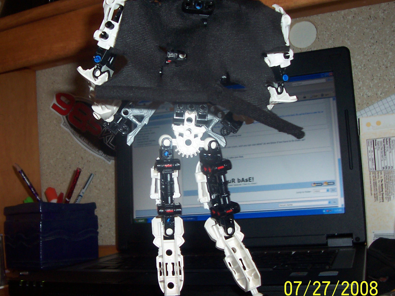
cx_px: 173
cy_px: 160
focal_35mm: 43
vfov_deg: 33.6
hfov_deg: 43.8
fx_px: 491
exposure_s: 1/60
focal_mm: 5.6
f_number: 2.8
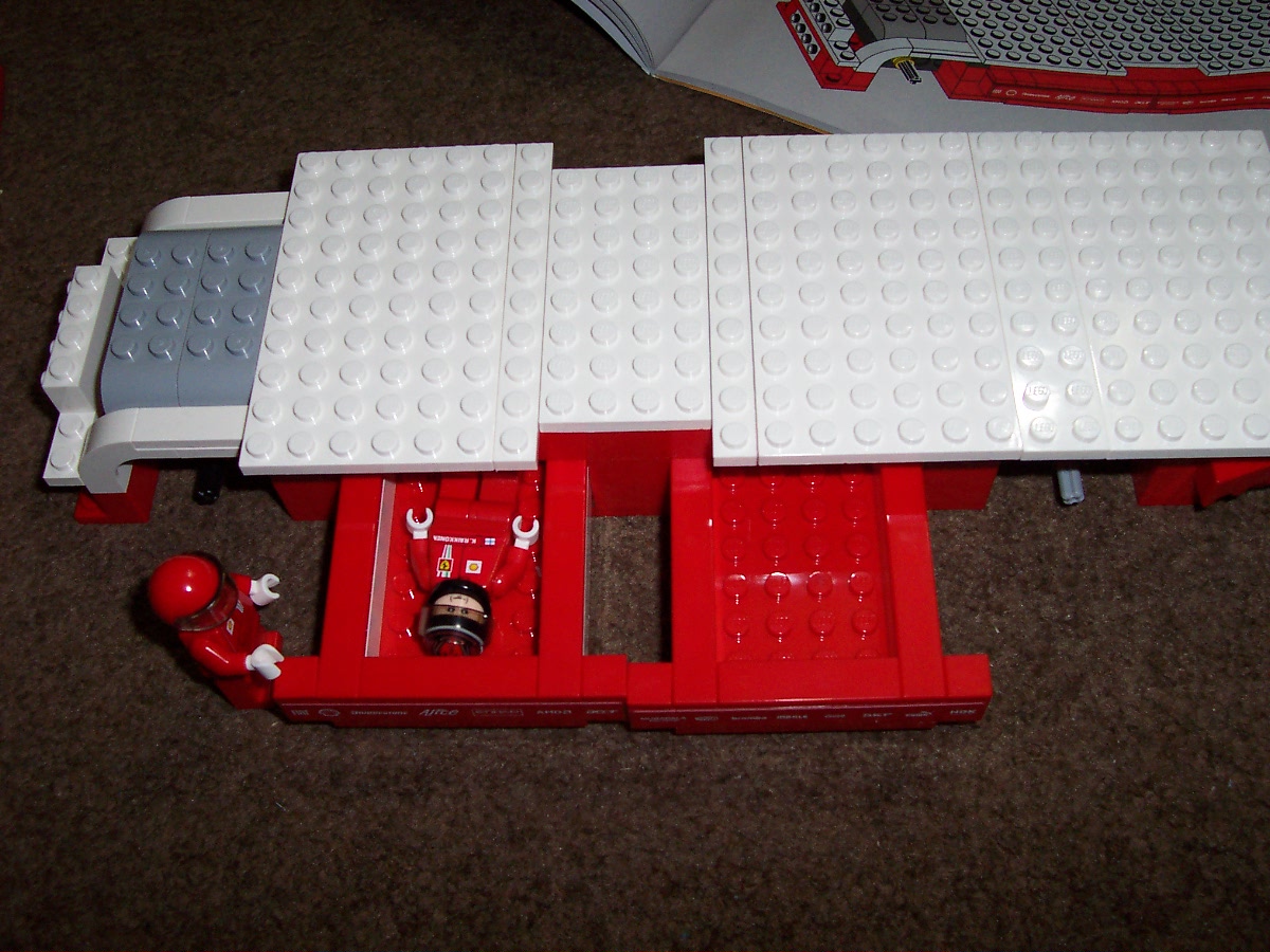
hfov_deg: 50.1
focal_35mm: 37
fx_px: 1357
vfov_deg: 38.7
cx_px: 635
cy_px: 476
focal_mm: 5.6
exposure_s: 1/60
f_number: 2.8
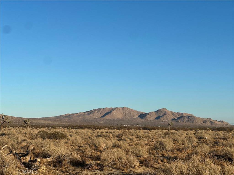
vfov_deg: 19.1
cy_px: 88
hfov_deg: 25.3
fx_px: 521
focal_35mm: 77
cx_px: 117
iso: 32
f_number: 2.8
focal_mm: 9
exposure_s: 1/911
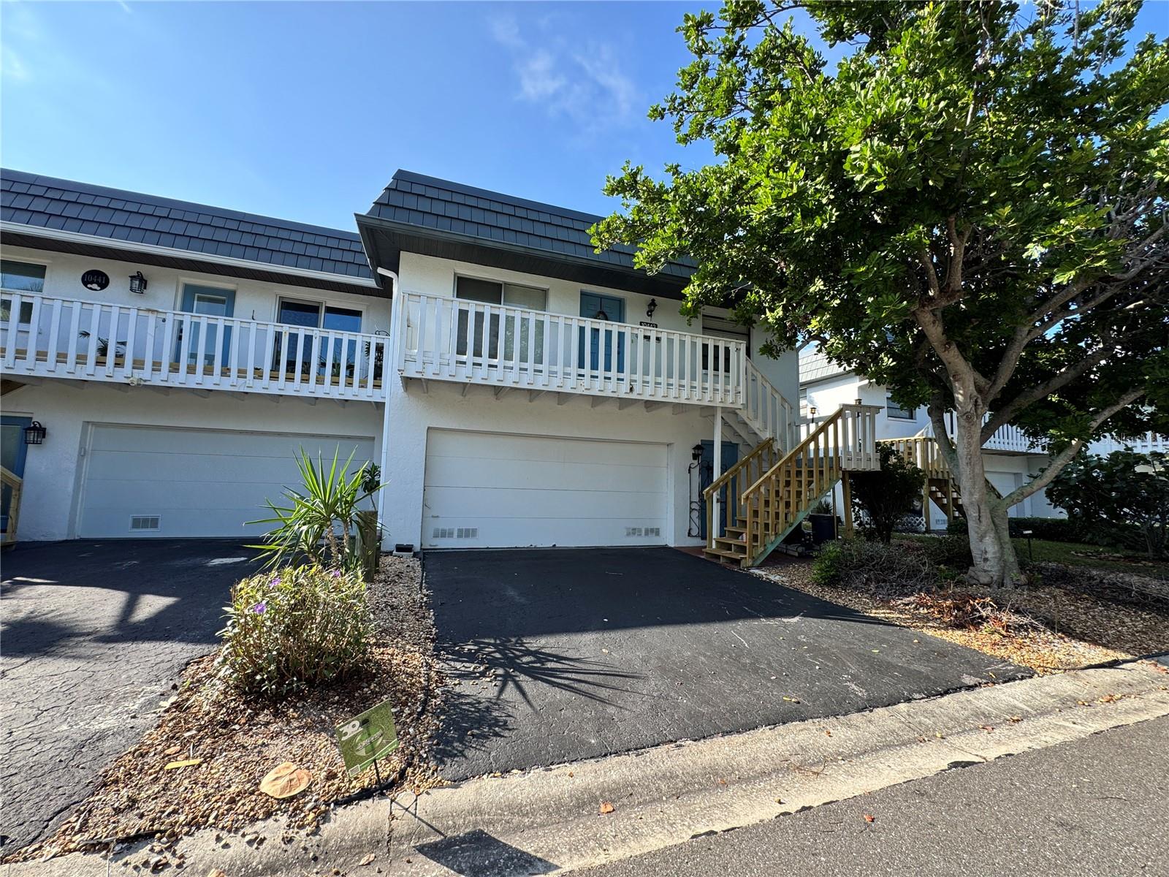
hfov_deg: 102.1
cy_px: 438
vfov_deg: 85.7
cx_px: 584
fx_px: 473
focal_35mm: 14
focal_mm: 2.22
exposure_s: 1/448
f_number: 2.2
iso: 40
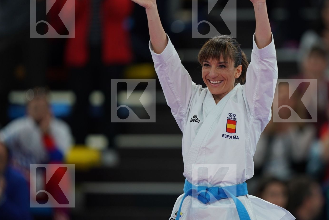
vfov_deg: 2.6
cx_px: 214
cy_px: 101
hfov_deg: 3.9
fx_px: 4771
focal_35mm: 522
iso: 640
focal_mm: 400
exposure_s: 1/320
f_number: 2.8
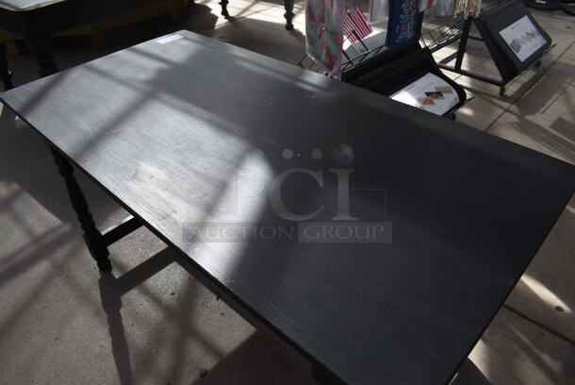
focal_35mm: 27
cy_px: 192
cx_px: 288
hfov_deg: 67.3
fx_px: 432
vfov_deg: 48.0
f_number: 7.1
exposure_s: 1/320
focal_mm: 18
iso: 200
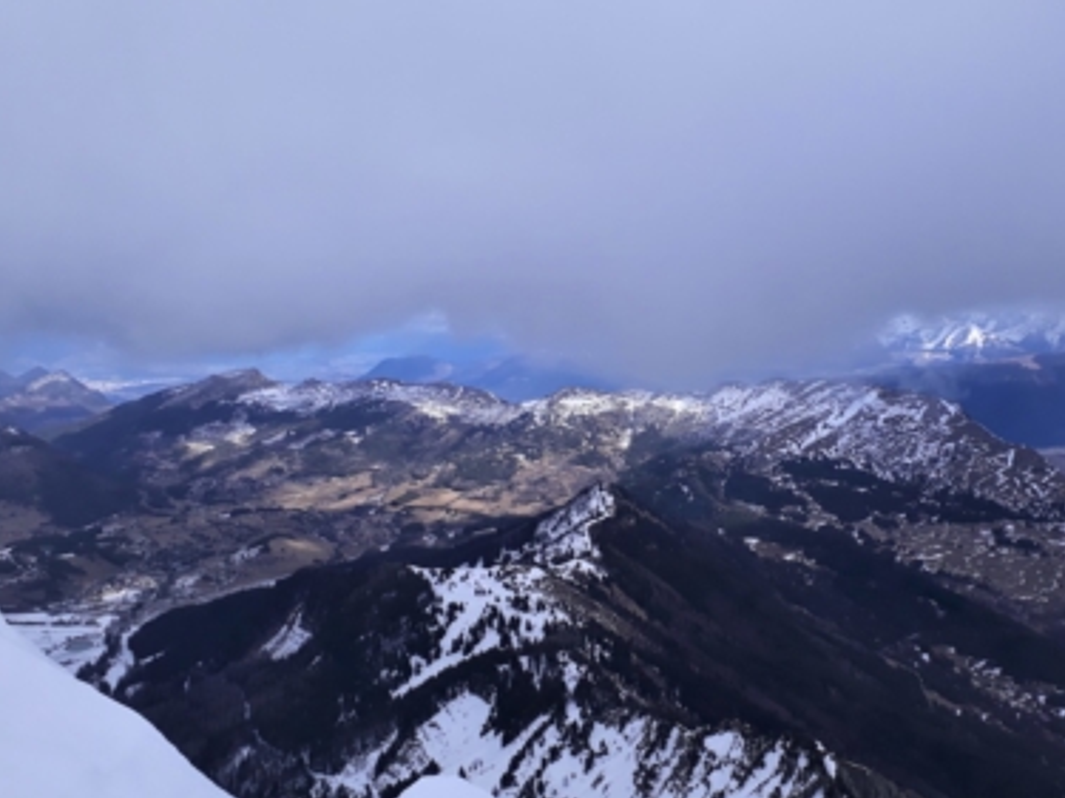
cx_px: 628
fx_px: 1107
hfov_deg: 51.1
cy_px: 447
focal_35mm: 36
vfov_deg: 39.6
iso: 40
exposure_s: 1/1773
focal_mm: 3.6
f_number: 1.9
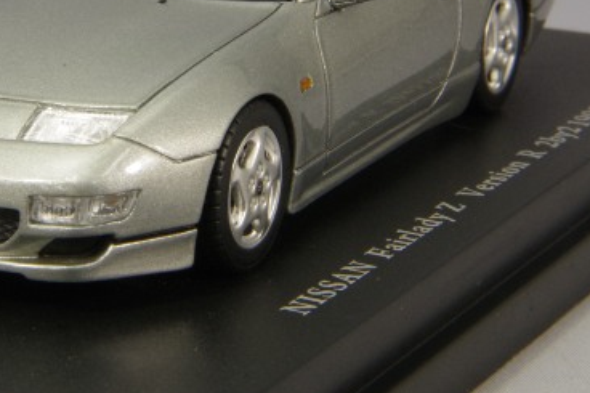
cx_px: 143
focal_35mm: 195
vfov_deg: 7.0
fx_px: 3194
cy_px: 60
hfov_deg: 10.5
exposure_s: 1/3.33
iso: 800
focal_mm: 75
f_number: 32
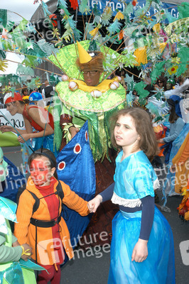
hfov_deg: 36.8
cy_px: 142
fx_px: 284
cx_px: 94
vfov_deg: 53.2
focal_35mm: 36
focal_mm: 24
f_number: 9
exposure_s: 1/180
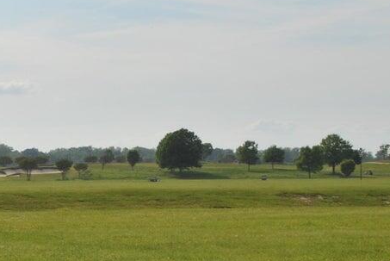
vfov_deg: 9.7
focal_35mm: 142
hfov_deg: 14.3
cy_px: 152
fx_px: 1540
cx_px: 49
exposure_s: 1/200
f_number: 14
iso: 100
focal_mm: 28
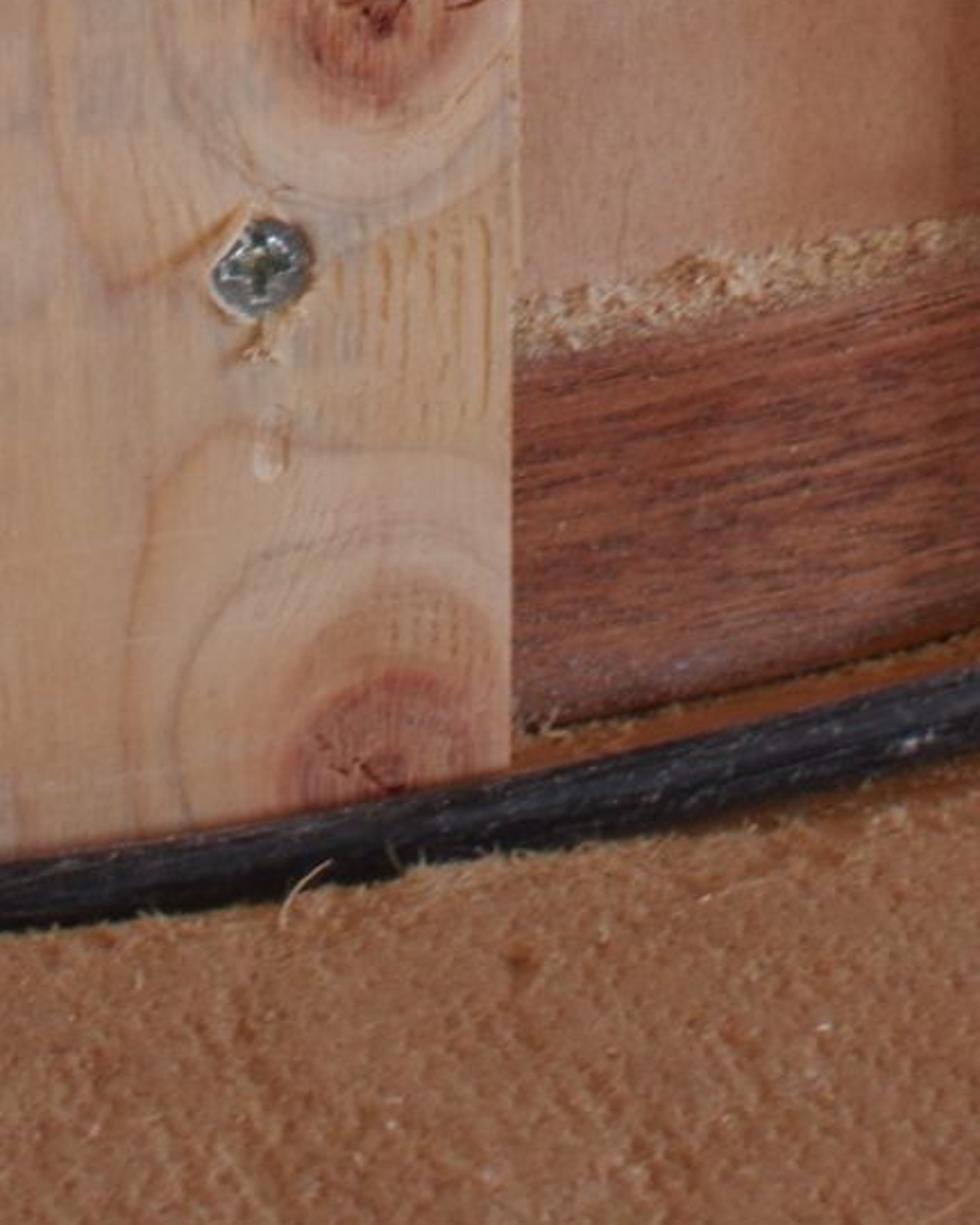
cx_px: 363
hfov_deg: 7.7
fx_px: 7251
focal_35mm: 200
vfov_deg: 9.4
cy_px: -678
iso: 400
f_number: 9
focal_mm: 30
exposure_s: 1/13
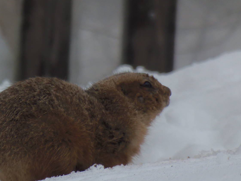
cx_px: 83
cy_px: 121
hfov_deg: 1.6
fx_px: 8563
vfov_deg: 1.2
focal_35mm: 1230
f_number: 5.7
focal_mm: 154.8
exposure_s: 1/500
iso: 125
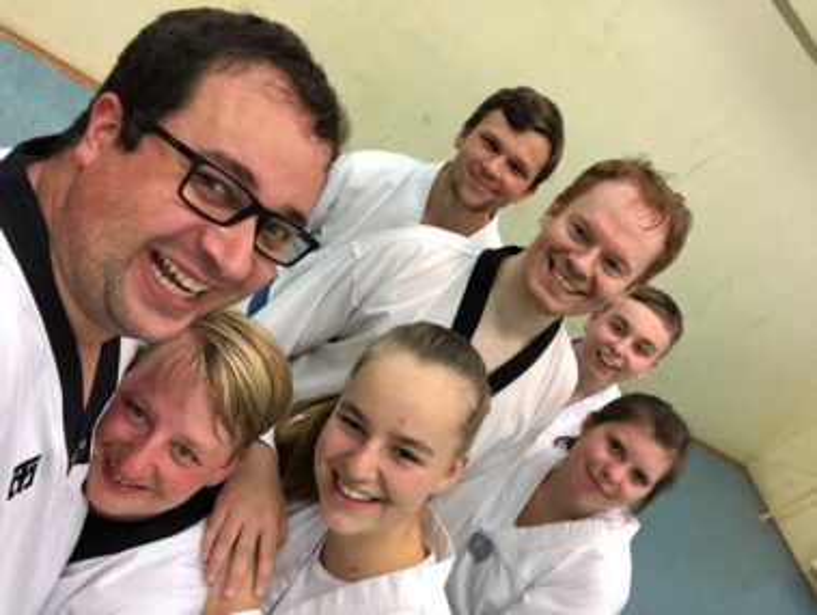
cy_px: 308
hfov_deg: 56.8
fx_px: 756
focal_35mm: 32
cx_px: 408
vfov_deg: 44.2
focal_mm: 2.87
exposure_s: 1/33
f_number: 2.2
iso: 320
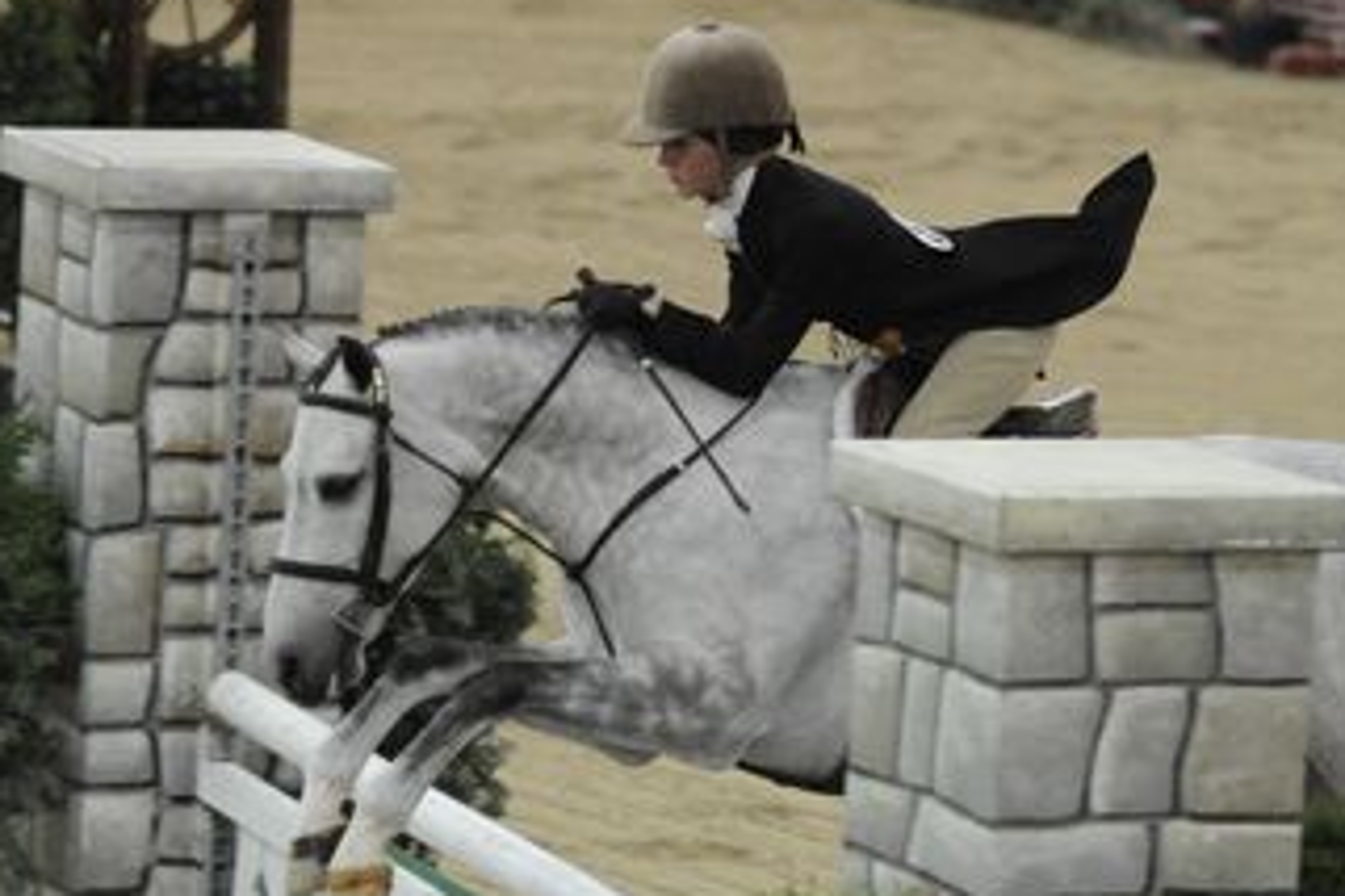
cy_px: 662
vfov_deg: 5.7
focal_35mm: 239
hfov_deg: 8.6
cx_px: 901
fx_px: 8929
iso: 6400
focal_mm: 120
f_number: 2.8
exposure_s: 1/400
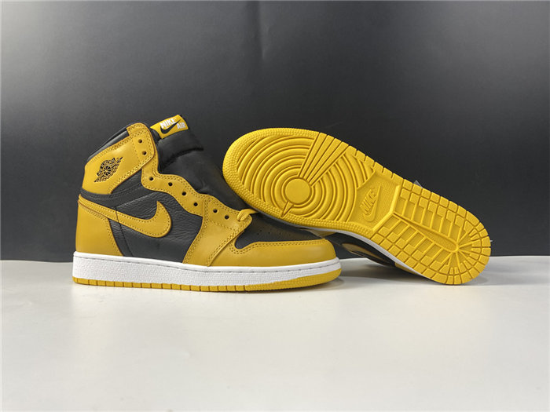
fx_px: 413
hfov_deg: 67.3
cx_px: 275
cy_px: 206
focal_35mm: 26
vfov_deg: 53.1
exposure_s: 1/100
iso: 80
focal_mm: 4.25
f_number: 1.8
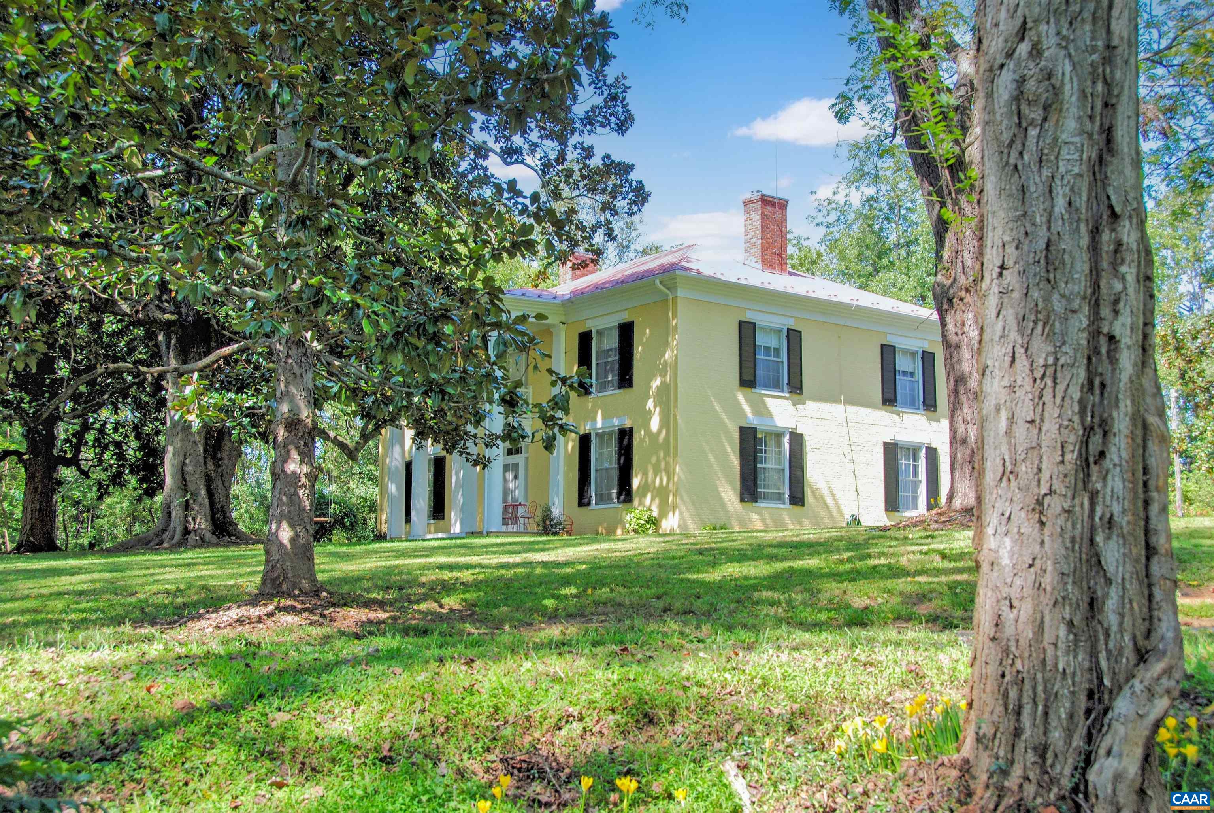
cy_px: 406
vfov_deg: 30.9
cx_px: 607
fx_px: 1469
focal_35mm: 44
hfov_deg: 44.9
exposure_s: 1/60
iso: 200
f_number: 8
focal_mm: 29
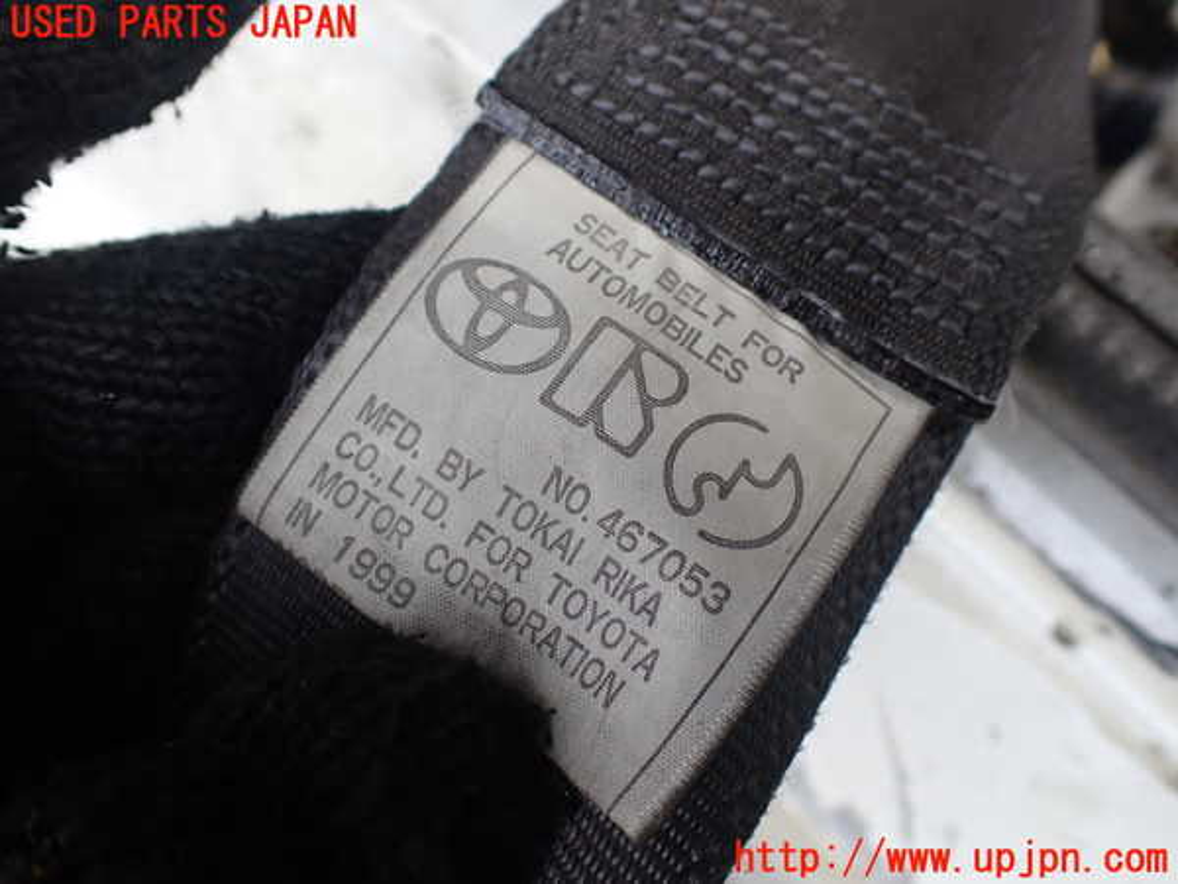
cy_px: 442
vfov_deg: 46.8
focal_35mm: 30
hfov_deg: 60.0
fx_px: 1021
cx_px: 589
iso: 100
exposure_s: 1/200
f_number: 2.3
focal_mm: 5.4
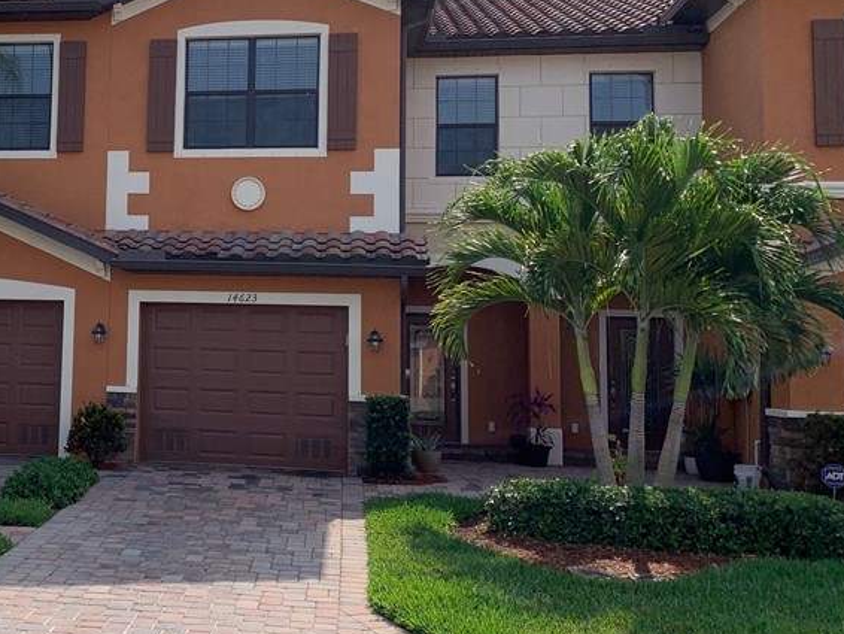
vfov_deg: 30.8
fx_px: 1146
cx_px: 113
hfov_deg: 38.2
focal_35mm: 47
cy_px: 248
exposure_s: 1/3401
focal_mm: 4.25
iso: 25
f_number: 1.8
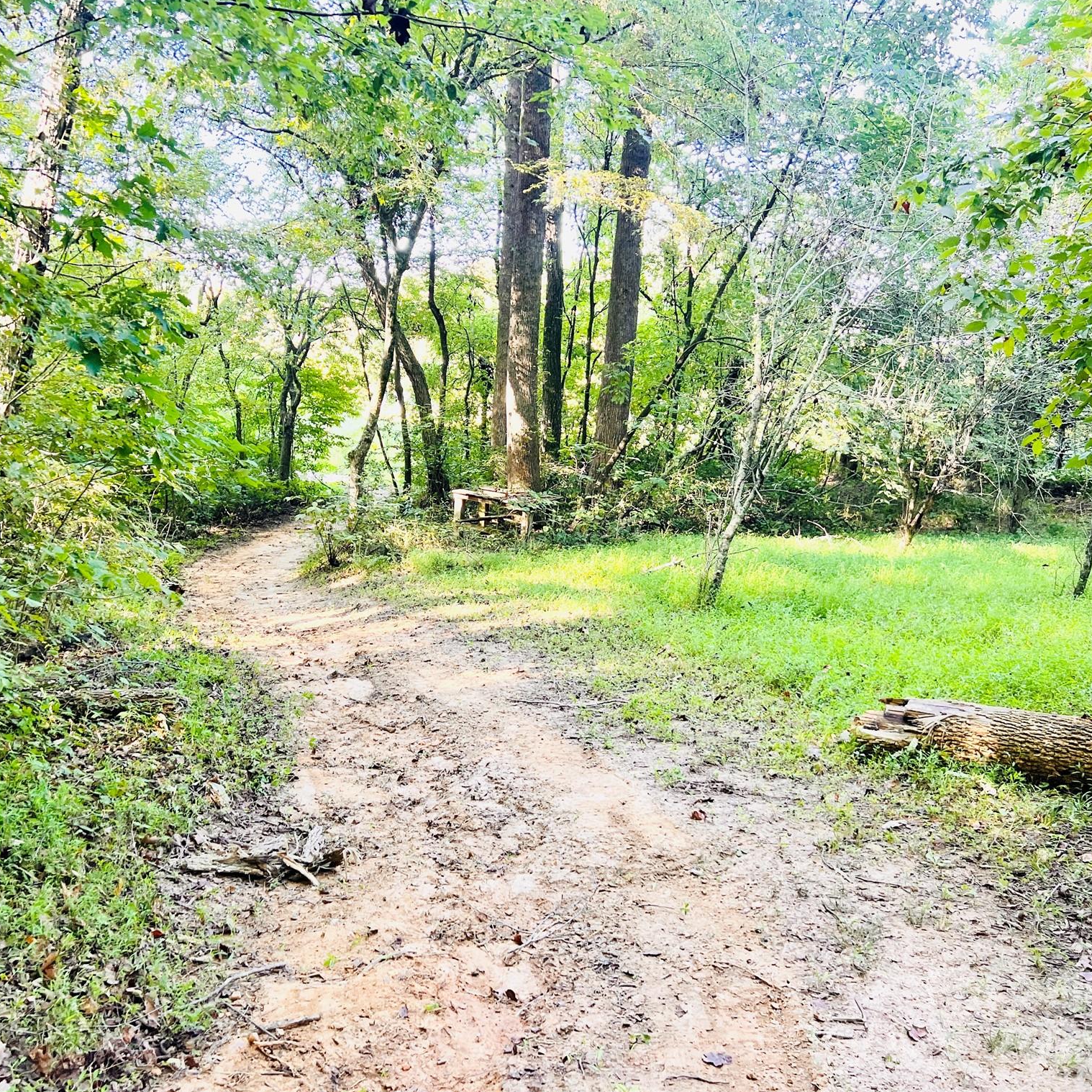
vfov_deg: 52.5
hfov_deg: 52.1
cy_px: 550
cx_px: 427
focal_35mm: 31
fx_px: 1106
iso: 125
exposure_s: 1/102
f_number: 1.5
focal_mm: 5.7
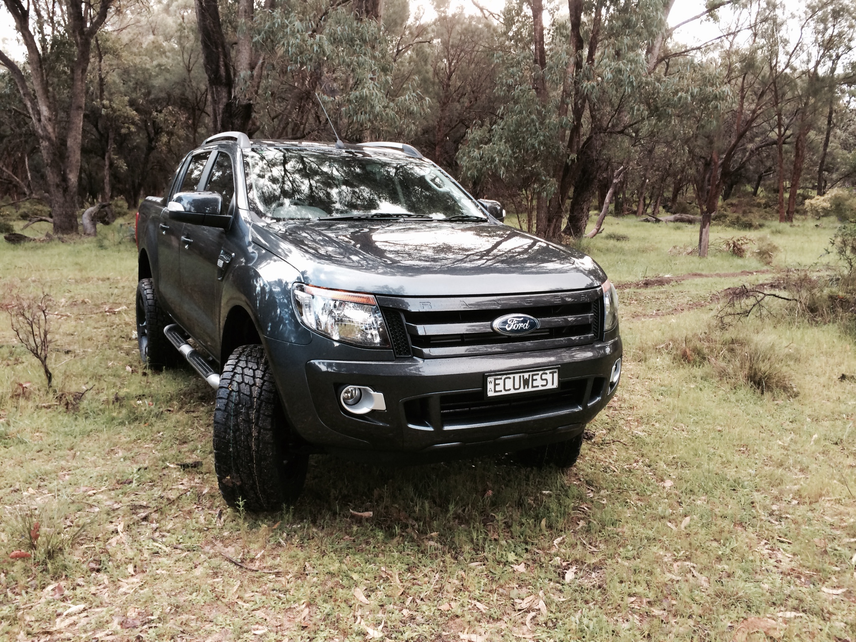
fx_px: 742
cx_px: 428
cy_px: 321
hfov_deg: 60.0
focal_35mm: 30
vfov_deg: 46.8
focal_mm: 4.12
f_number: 2.2
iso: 50
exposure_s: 1/30
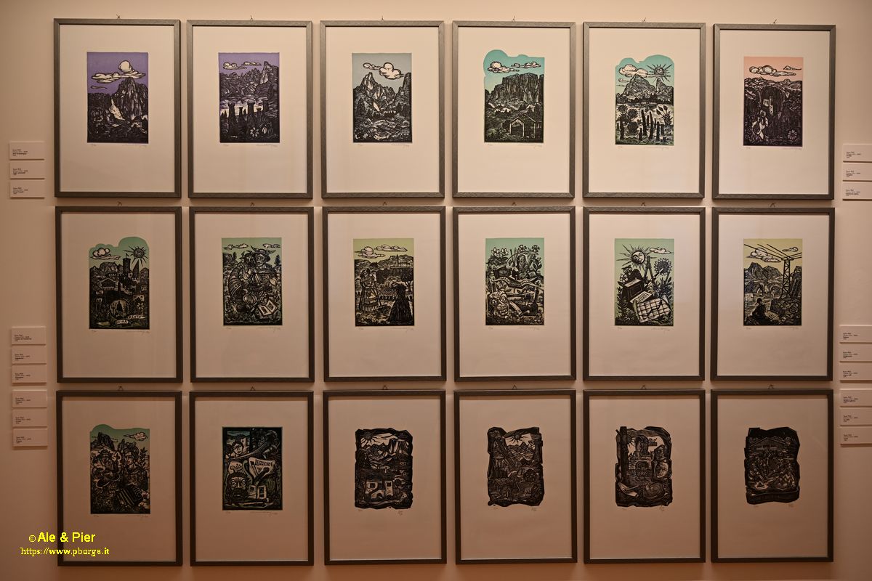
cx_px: 436
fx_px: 702
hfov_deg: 63.7
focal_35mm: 29
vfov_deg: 45.0
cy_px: 290
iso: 400
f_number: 4.5
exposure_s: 1/160
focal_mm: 29
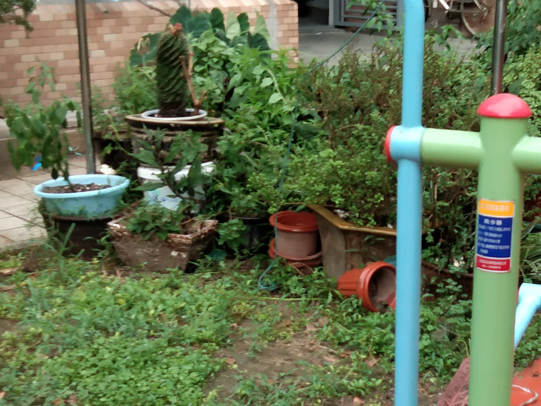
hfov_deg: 23.7
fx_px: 1266
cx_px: 448
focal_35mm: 81
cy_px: 320
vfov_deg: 18.1
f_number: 2.2
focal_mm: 3.69
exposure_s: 1/50
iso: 160
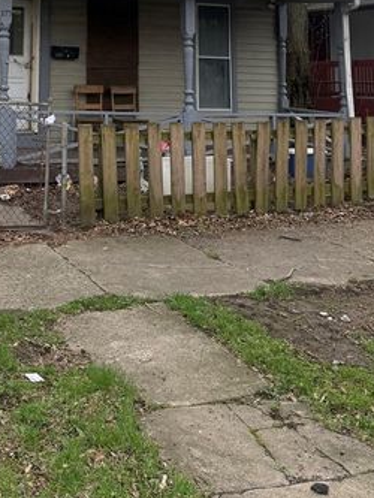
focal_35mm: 48
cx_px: 46
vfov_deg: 36.4
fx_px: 691
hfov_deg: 29.2
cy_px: 23
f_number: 1.78
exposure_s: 1/2907
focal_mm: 6.76
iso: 100
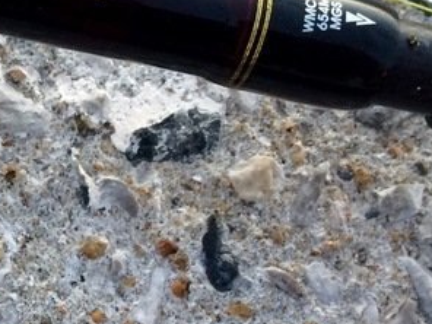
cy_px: 439
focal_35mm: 94
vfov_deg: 14.9
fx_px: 1173
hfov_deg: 19.9
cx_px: -45
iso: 80
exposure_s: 1/30
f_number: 2.2
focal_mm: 4.15
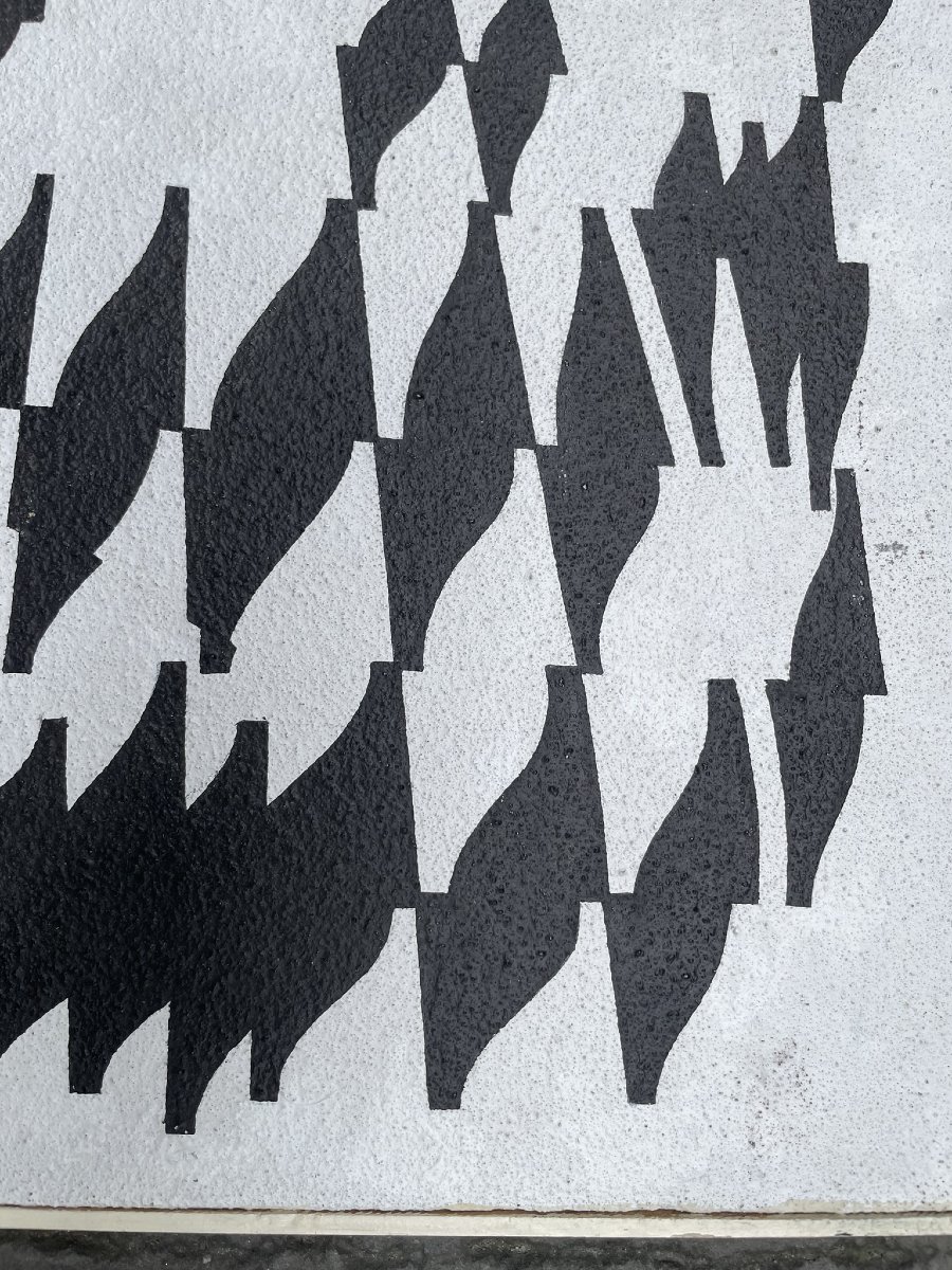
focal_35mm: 26
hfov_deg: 53.1
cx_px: 476
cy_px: 635
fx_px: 953
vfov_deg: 67.3
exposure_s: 1/445
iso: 32
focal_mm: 4.2
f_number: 1.6
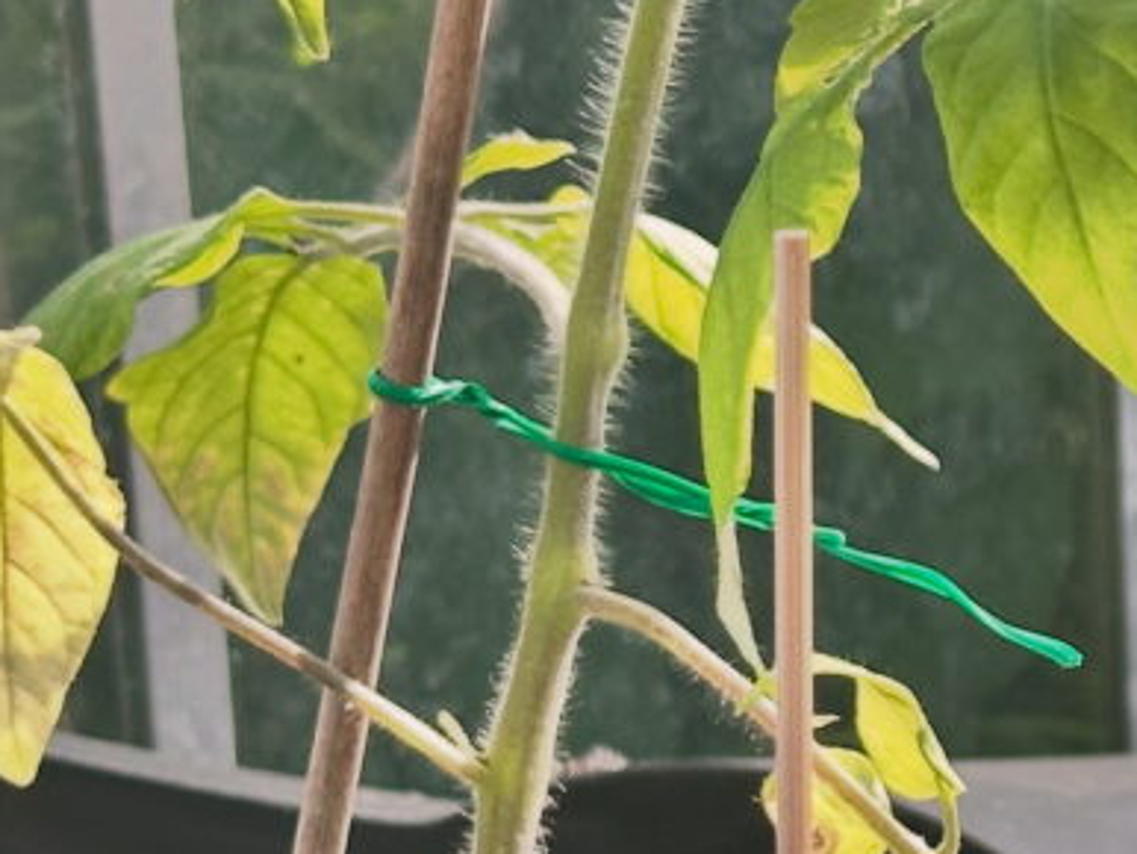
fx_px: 6278
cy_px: 630
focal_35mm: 191
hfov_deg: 10.0
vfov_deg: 7.8
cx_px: 1688
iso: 64
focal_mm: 6.86
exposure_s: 1/271
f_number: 1.78
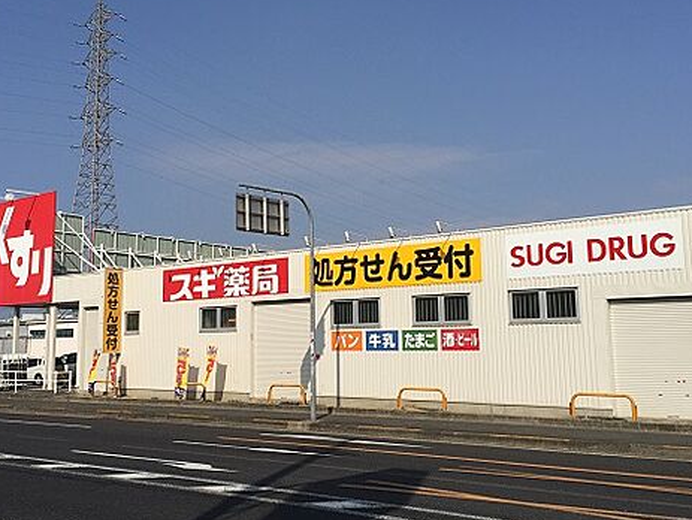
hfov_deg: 46.6
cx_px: 294
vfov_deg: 36.0
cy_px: 241
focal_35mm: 40
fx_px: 800
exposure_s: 1/4950
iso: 32
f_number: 2.2
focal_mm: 4.15
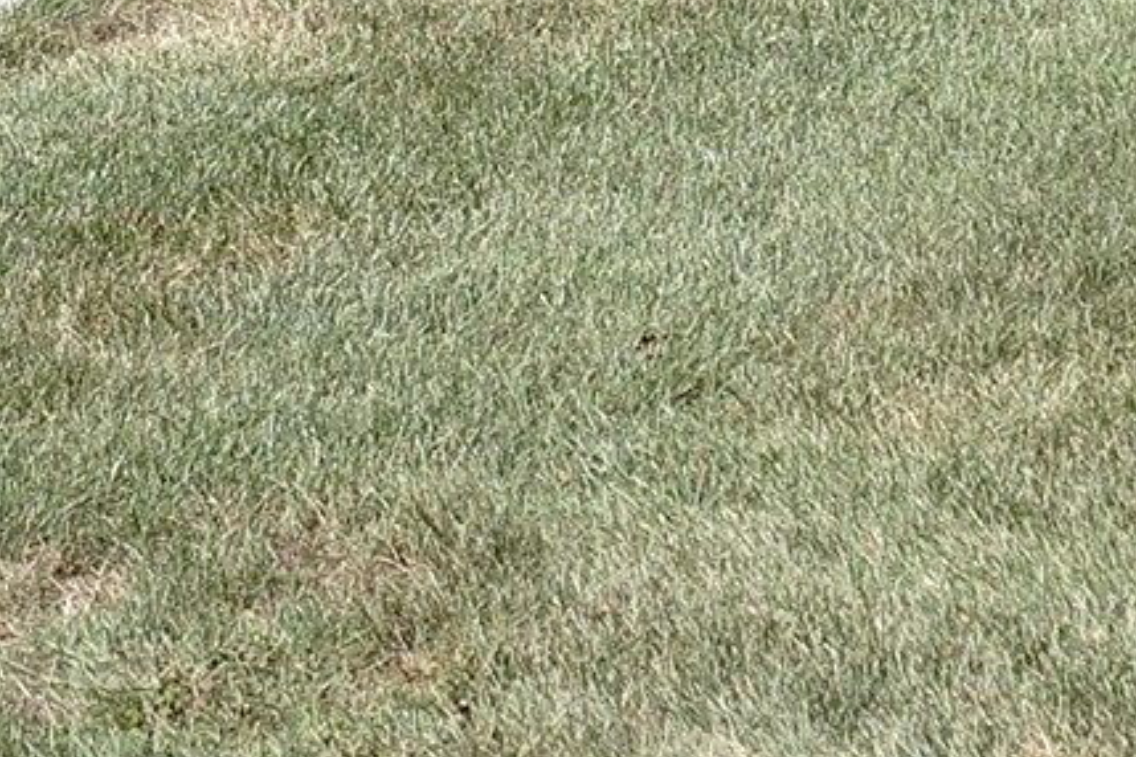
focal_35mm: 274
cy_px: -1630
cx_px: -450
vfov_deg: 4.8
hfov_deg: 7.4
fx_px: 8646
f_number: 4
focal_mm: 15.74
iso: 125
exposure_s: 1/800
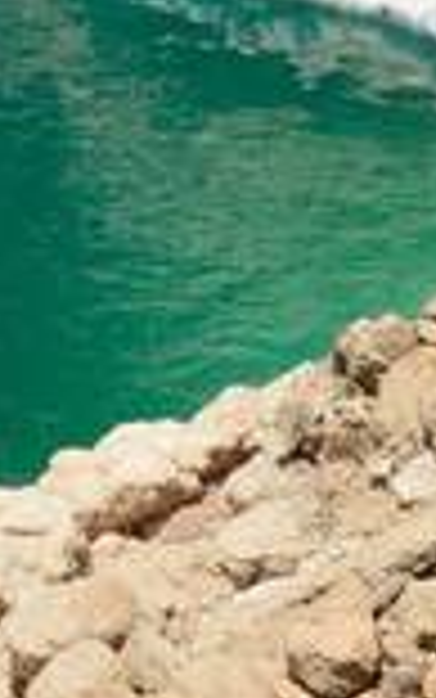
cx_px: -526
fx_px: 6021
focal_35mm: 317
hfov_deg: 4.1
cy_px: -47
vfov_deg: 6.6
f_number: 10
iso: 100
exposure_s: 1/160
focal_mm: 46
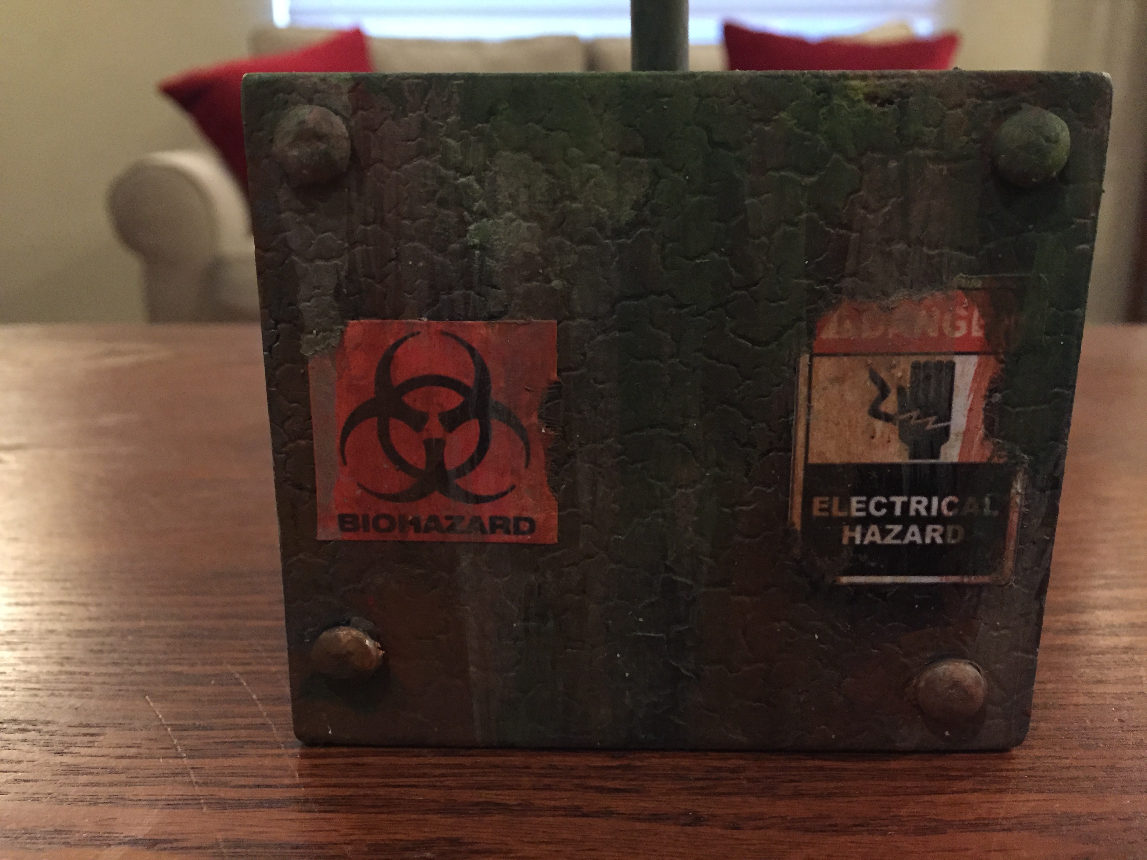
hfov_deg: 61.7
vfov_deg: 48.2
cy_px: 430
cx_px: 574
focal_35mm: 29
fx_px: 961
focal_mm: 4.15
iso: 320
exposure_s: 1/15
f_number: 2.2
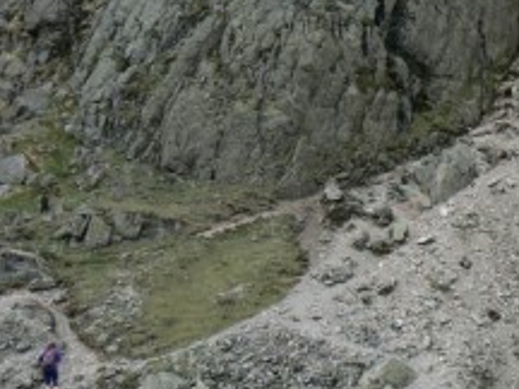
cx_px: 440
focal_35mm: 72
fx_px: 1080
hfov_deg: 26.4
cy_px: 55
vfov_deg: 20.1
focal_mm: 6
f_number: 5.6
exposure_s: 1/320
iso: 80
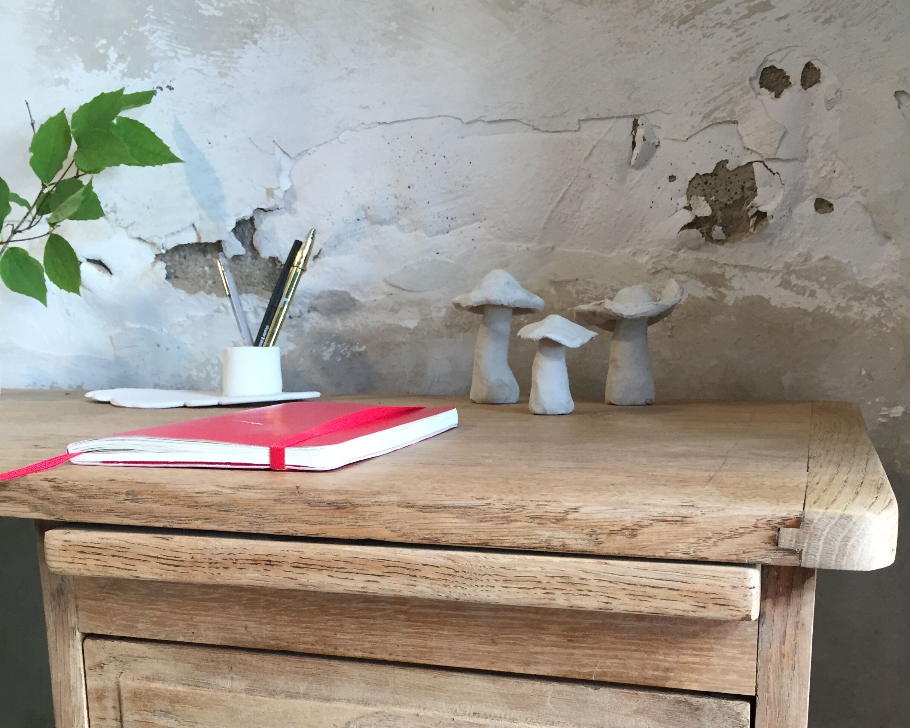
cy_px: 531
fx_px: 1023
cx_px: 454
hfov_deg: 47.9
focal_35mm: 38
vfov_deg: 38.3
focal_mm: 4.15
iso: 125
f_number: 2.2
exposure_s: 1/33
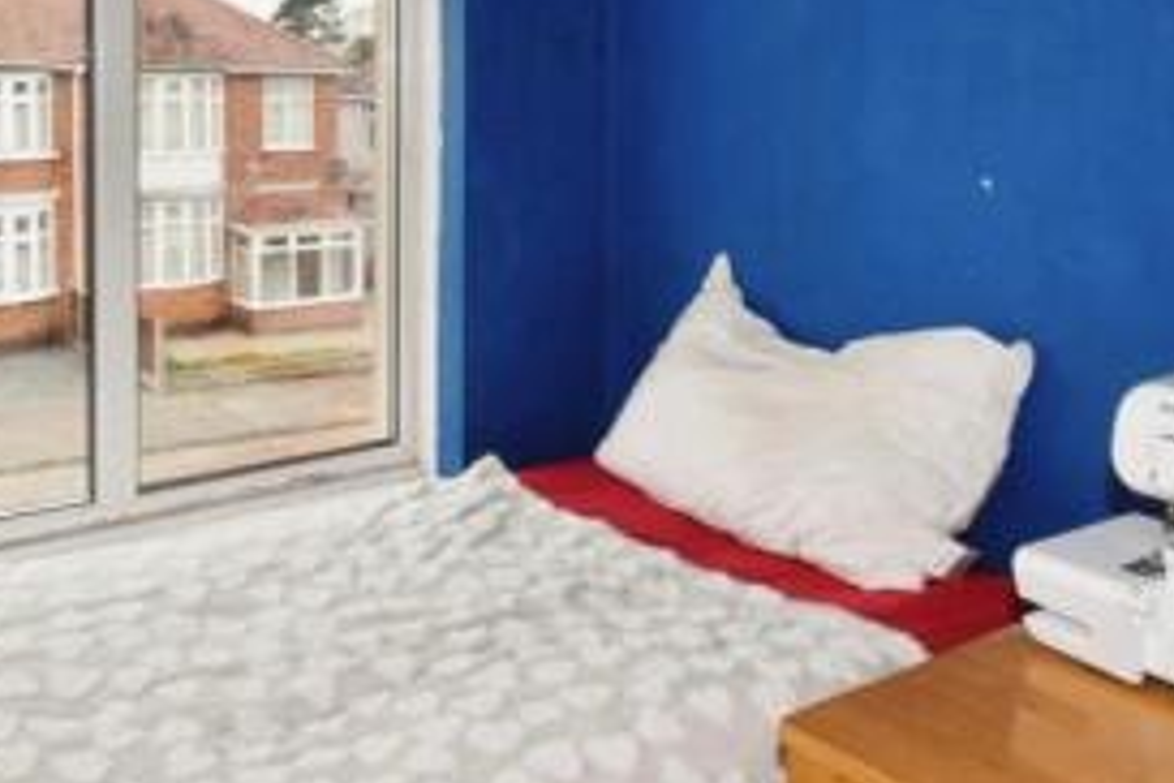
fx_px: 1174
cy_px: 157
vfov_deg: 35.7
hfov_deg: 52.9
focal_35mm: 36
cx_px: 484
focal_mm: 10
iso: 1000
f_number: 13
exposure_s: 1/60
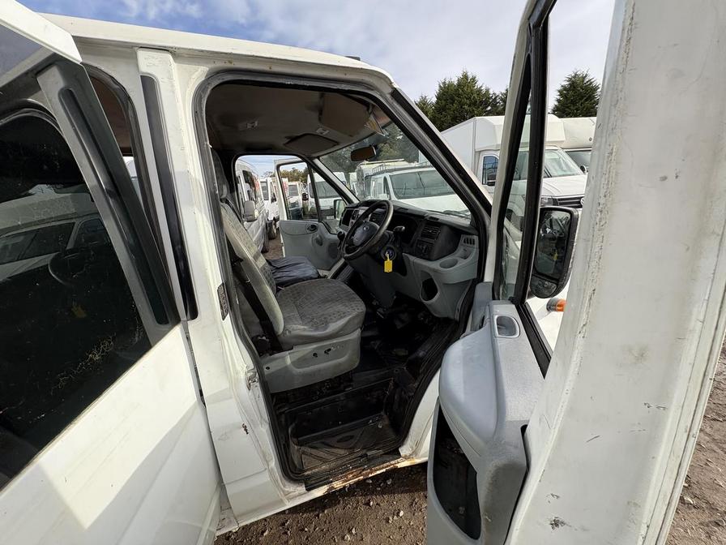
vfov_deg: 85.7
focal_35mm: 14
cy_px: 272
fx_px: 294
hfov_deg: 102.1
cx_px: 363
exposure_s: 1/352
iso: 64
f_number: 2.2
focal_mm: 2.22
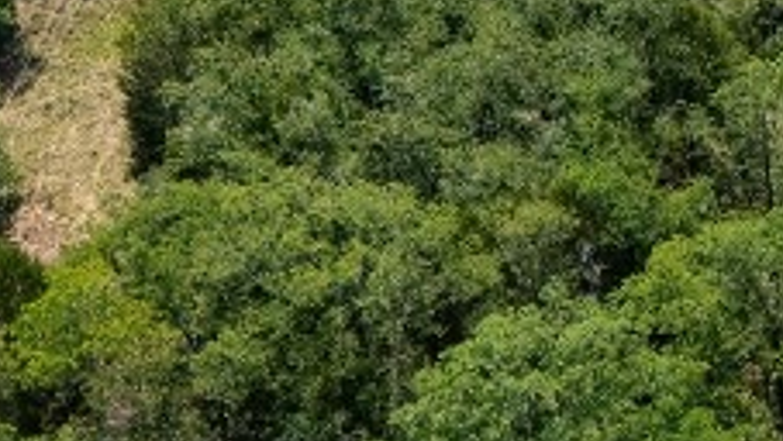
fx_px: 1766
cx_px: 1583
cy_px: -152
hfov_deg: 17.5
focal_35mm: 85
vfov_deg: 13.7
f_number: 8
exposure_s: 1/1.67
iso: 250
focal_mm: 16
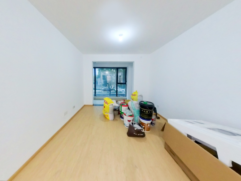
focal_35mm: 13
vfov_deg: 89.9
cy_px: 90
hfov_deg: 106.2
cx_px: 120
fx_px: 91
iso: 1600
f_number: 2
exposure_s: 1/20
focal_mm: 1.82
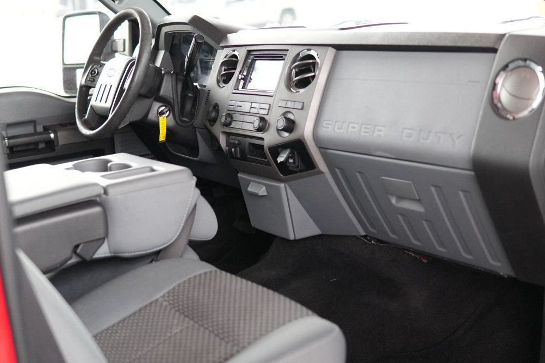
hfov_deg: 42.8
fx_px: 696
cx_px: 268
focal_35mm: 46
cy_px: 181
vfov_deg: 29.2
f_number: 2
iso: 2000
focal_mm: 30
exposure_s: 1/160
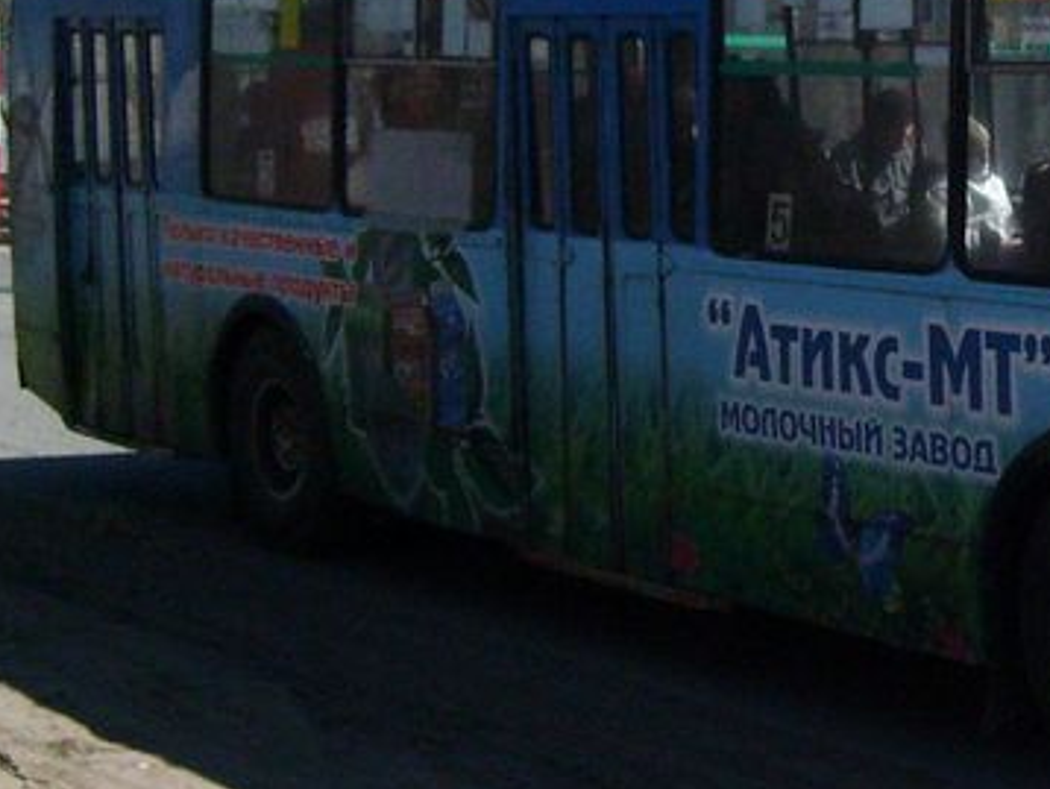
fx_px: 3035
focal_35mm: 100
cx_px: 1188
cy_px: 144
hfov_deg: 18.8
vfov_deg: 14.7
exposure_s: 1/1000
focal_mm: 5.8
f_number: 7.1
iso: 100
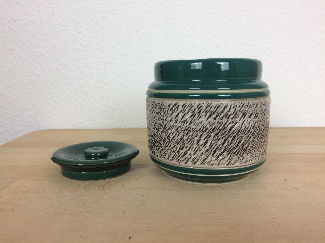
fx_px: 272
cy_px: 122
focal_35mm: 29
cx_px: 162
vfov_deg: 48.2
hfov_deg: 61.7
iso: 50
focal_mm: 4.15
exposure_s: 1/50
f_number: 2.2
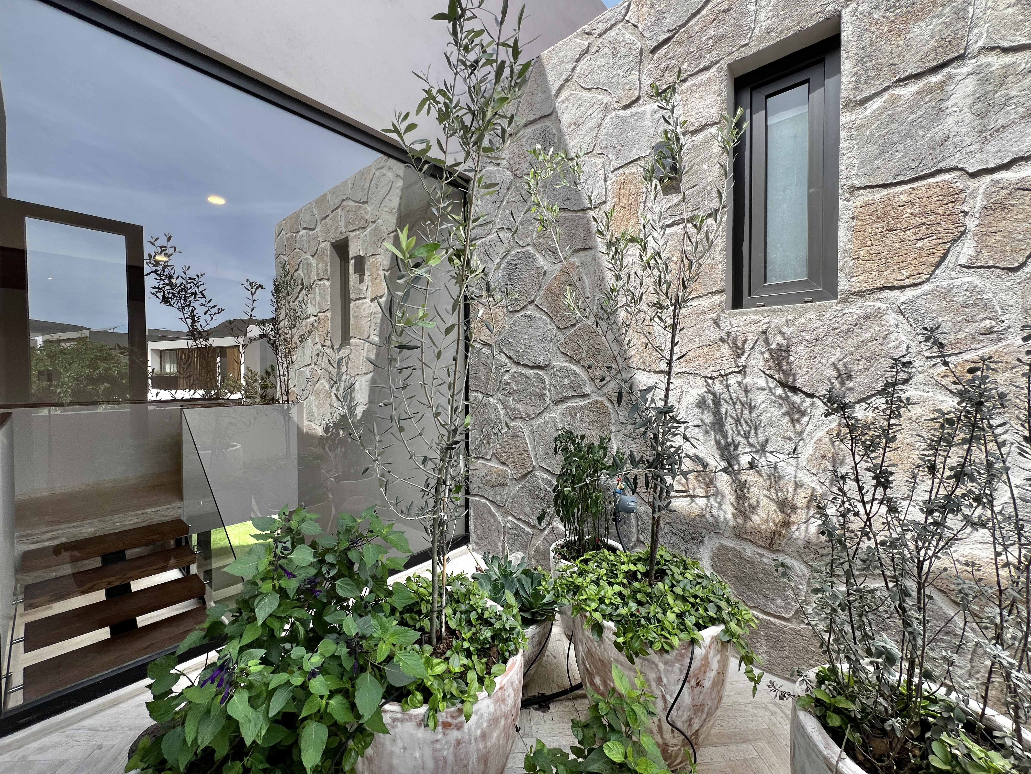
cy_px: 387
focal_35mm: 13
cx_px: 516
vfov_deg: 89.9
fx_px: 387
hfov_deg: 106.2
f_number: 1.8
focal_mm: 1.57
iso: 32
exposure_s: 1/426
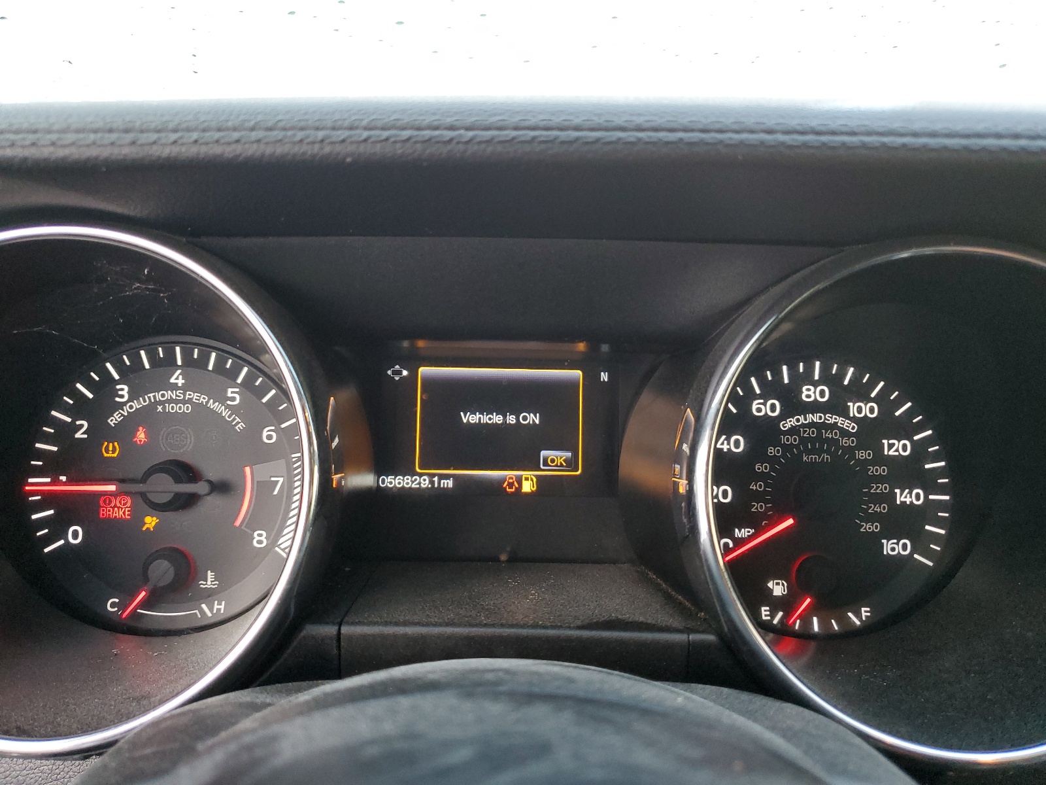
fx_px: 786
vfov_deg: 53.1
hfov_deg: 67.3
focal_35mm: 26
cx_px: 523
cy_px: 392
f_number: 1.5
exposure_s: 1/60.2
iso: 135
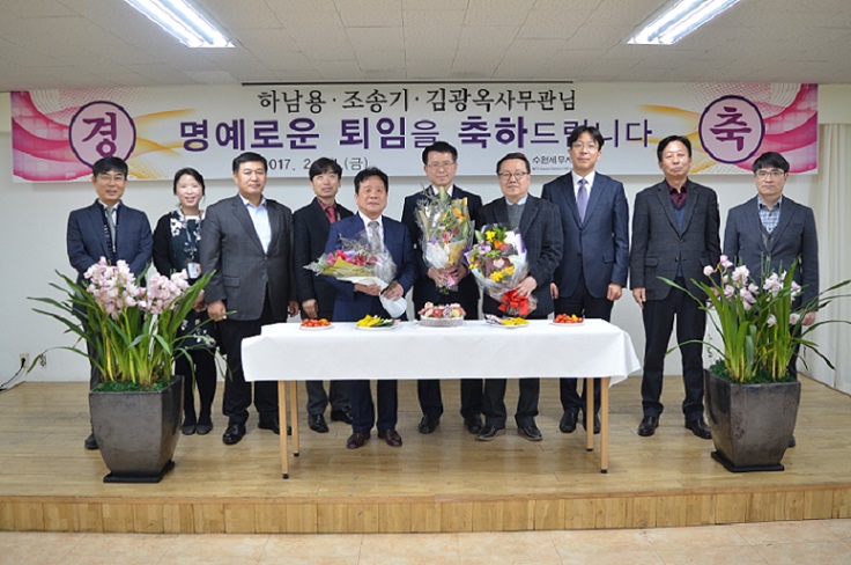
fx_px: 743
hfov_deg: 59.6
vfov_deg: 41.6
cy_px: 282
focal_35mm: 32
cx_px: 426
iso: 640
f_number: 4
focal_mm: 21
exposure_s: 1/60
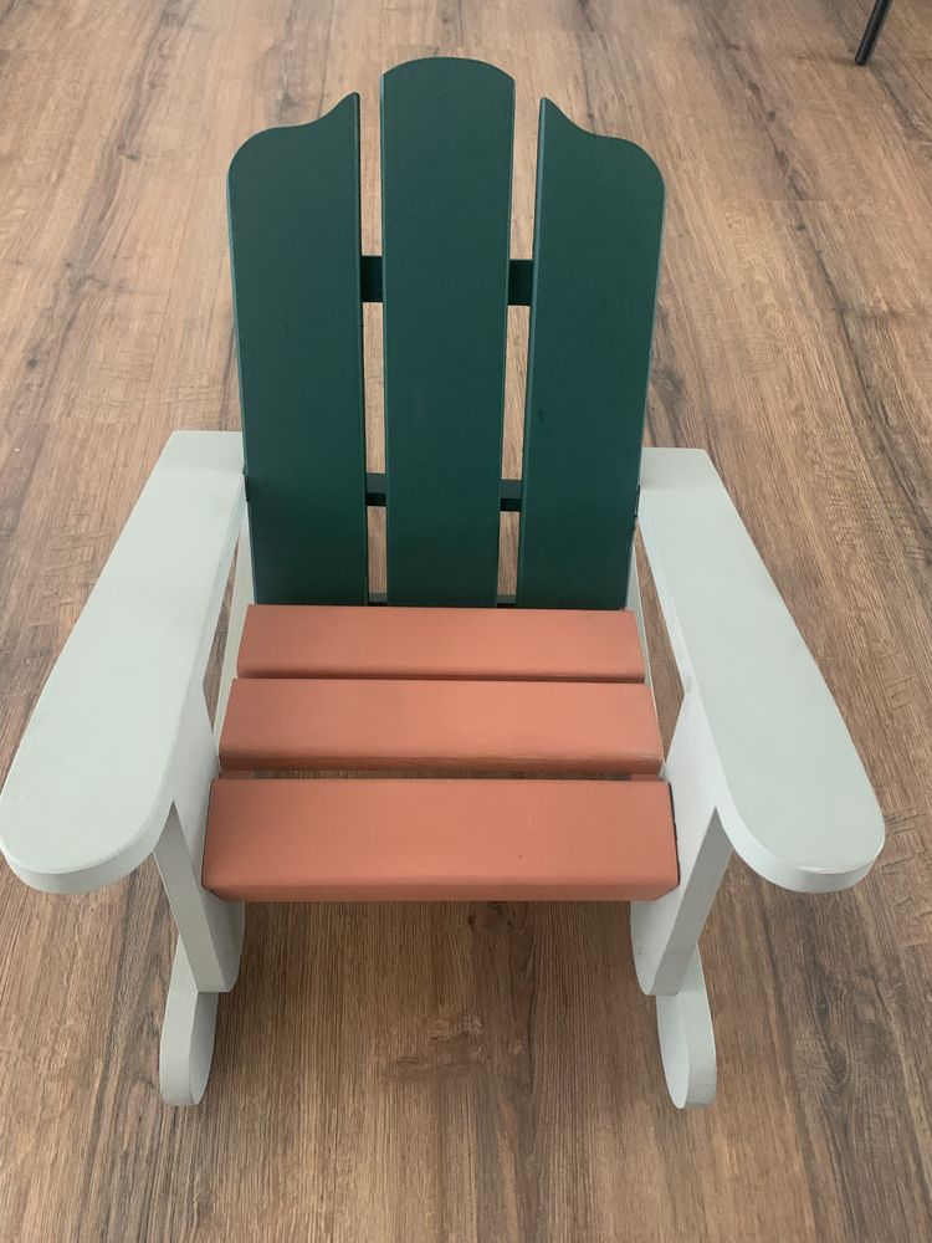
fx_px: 933
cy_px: 622
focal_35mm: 26
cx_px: 466
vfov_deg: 67.3
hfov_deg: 53.1
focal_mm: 4.25
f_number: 1.8
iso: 500
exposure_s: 1/30
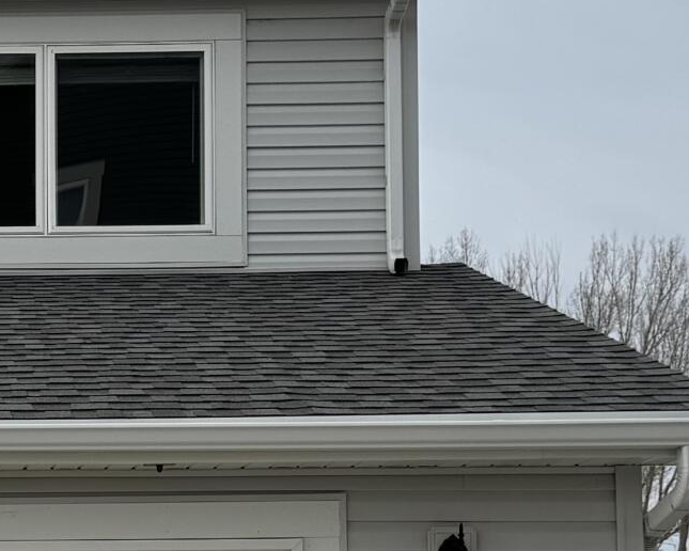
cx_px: -131
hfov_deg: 16.9
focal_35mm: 109
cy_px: 554
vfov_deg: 13.9
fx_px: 2223
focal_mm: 6.76
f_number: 1.78
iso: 80
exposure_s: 1/3597
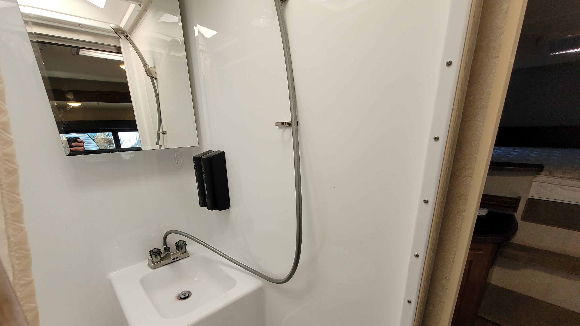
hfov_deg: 103.0
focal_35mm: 15
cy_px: 202
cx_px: 284
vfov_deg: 69.5
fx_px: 231
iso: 64
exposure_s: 1/120
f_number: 2.2
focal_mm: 1.74
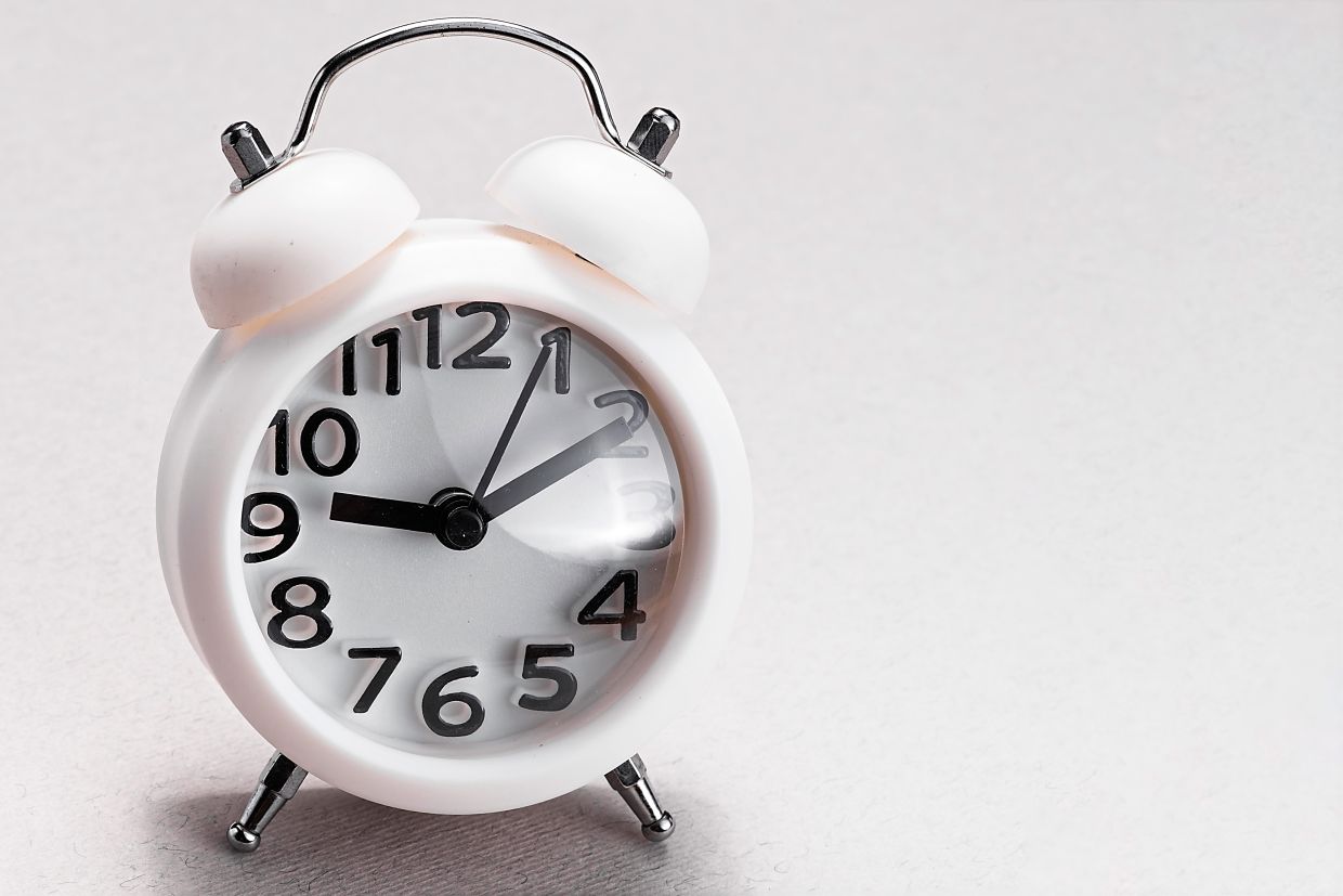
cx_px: 672
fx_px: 3917
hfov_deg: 19.5
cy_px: 448
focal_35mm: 105
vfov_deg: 13.0
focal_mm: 105
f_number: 18
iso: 160
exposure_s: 1/160
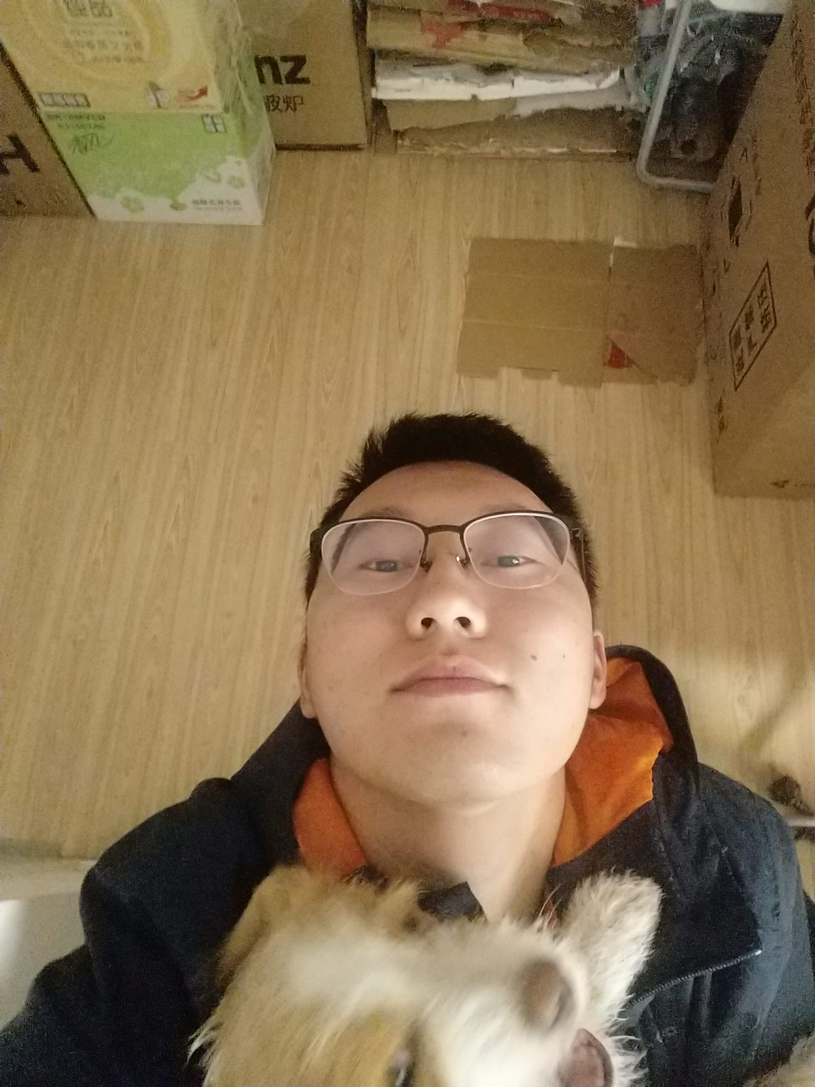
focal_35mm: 25
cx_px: 408
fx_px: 785
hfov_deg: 54.9
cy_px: 544
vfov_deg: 69.4
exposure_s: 1/14
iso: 2000
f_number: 2.2
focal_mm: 3.39
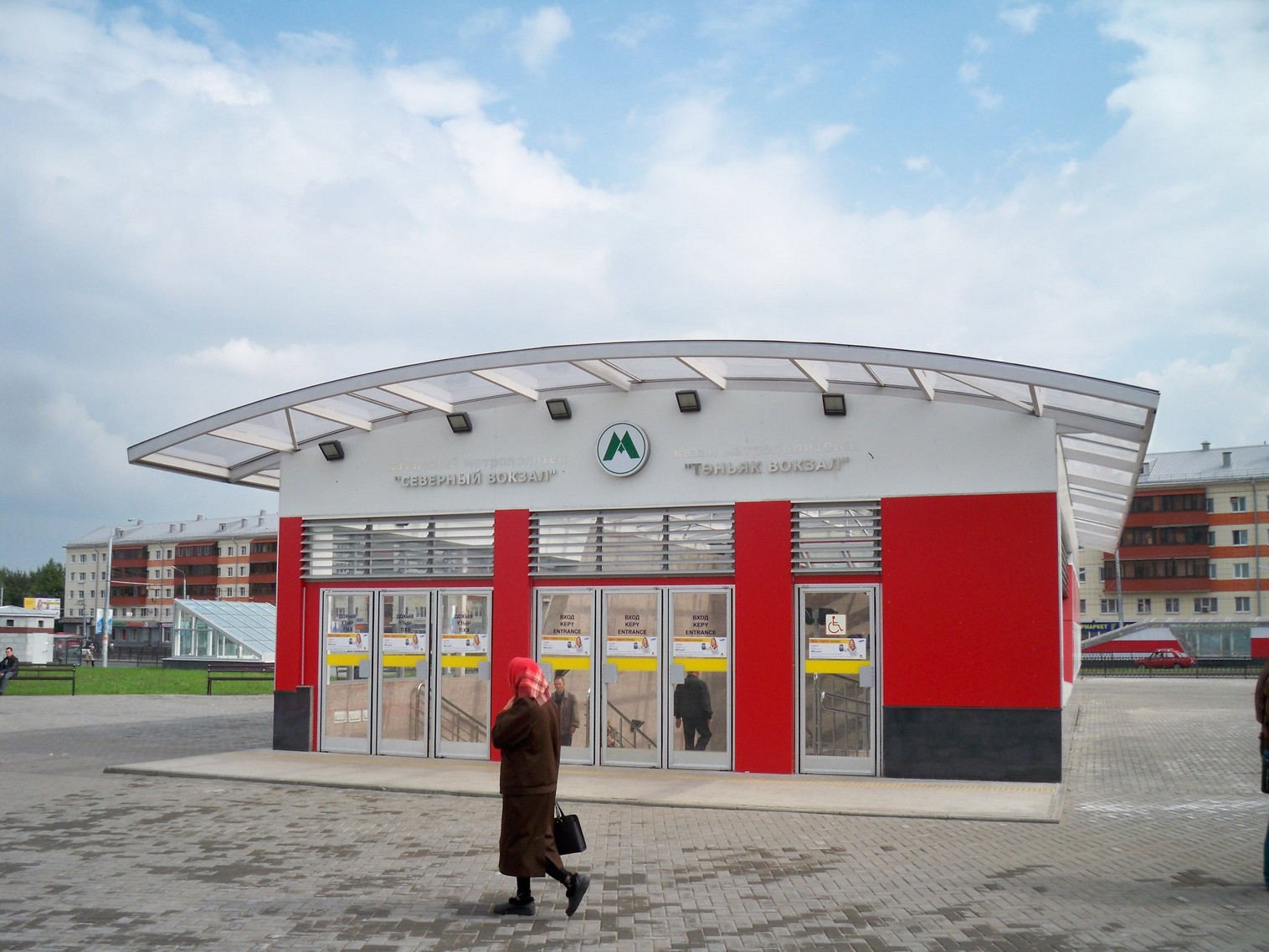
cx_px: 634
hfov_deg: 52.6
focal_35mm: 35
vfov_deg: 40.7
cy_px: 476
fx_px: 1283
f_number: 4.7
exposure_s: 1/400
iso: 80
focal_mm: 6.3
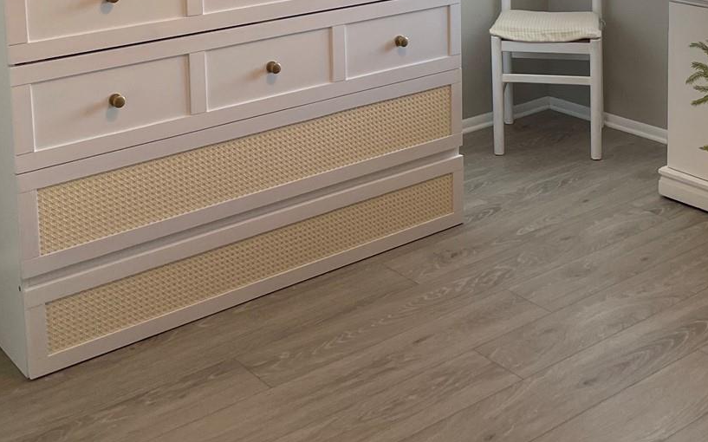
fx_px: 1042
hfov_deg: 37.5
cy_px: -62
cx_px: 399
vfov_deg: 22.4
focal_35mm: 54
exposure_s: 1/120
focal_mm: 4.2
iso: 80
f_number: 1.6
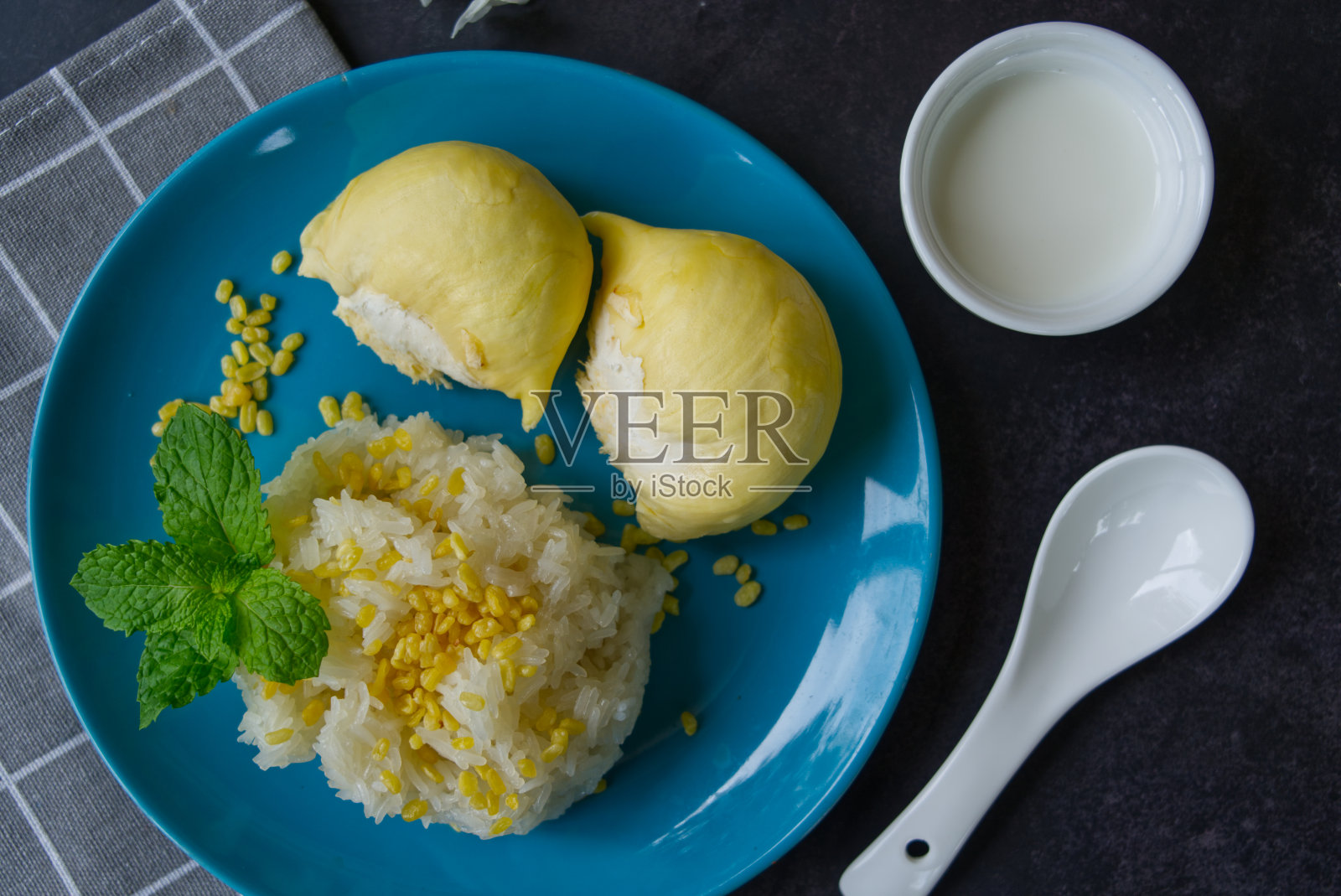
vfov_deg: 31.2
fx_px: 1603
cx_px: 670
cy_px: 448
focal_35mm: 43
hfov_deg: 45.4
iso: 200
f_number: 5.6
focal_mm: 43
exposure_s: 1/200
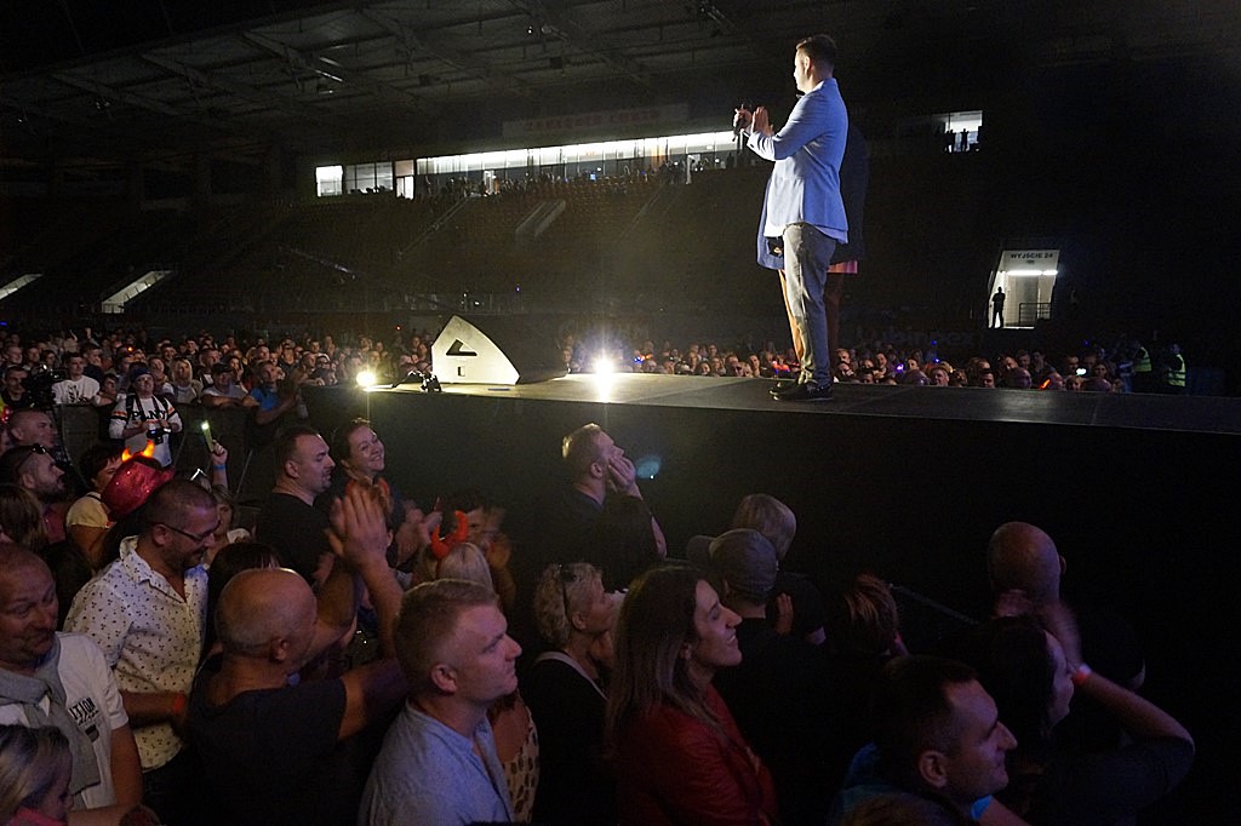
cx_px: 620
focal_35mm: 27
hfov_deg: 67.4
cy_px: 413
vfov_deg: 47.9
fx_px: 930
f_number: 3.5
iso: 3200
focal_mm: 18
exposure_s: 1/60
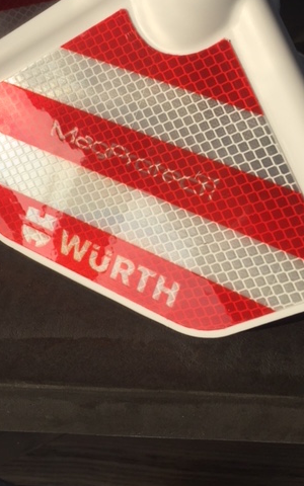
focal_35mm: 41
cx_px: 118
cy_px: 165
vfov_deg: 47.5
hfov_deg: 31.1
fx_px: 543
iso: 32
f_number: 2.2
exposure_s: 1/1319
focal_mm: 4.15
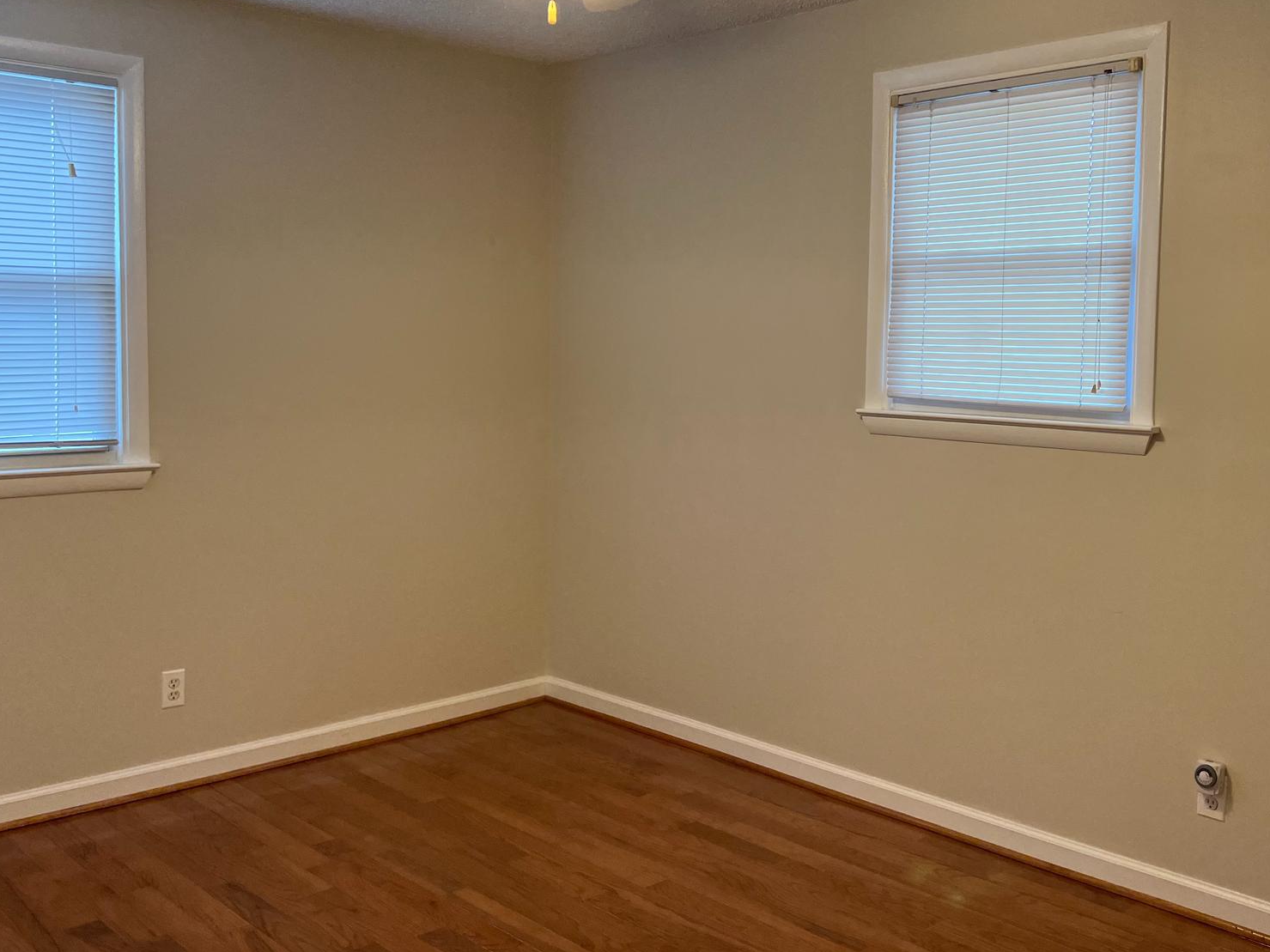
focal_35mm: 36
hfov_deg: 51.0
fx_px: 1321
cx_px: 764
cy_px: 405
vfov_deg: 39.6
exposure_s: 1/120
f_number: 1.5
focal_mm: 5.7
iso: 100
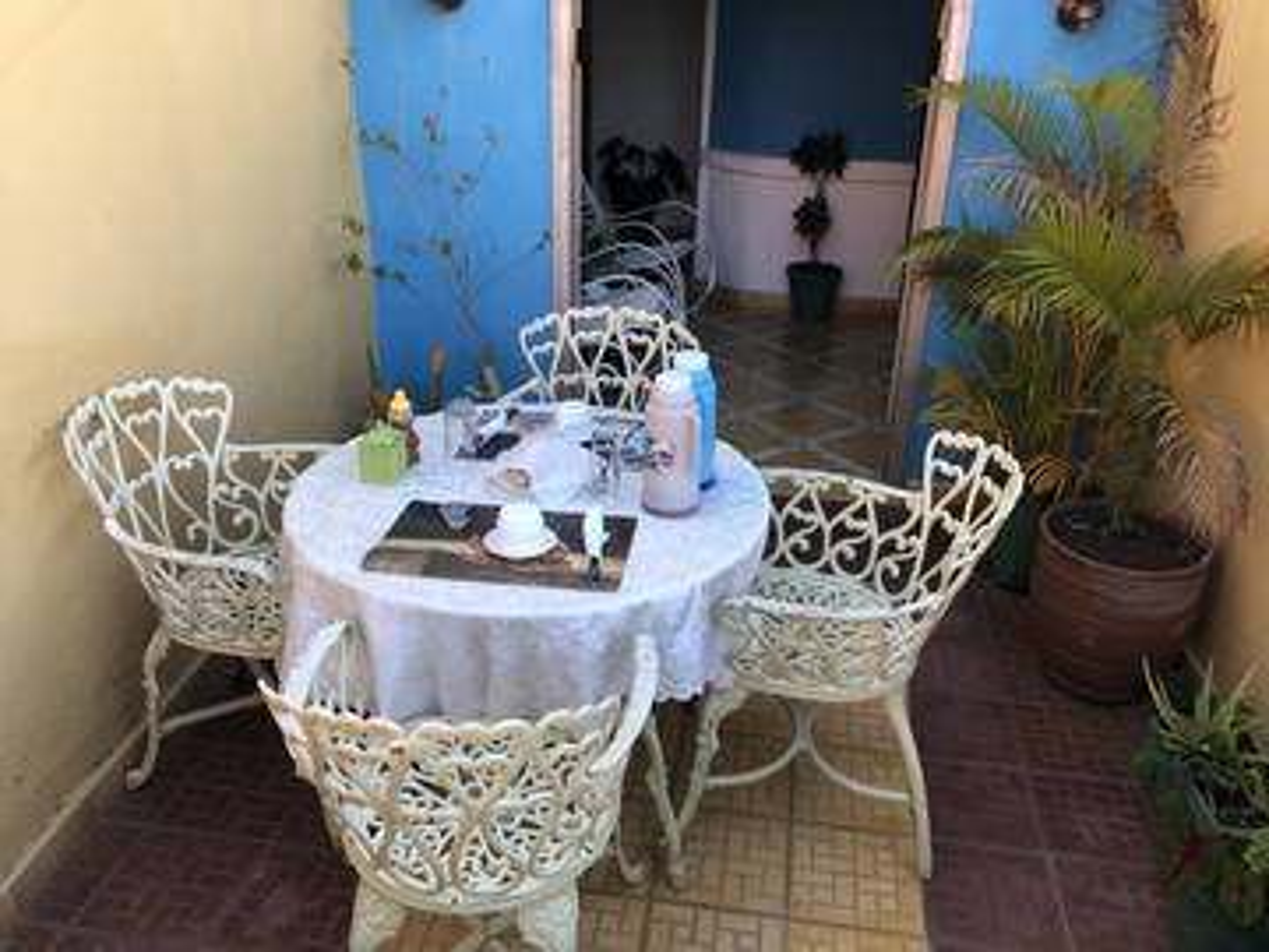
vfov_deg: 49.7
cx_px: 634
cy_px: 476
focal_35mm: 28
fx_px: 1026
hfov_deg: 63.4
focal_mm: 4
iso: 25
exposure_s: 1/120
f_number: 1.8
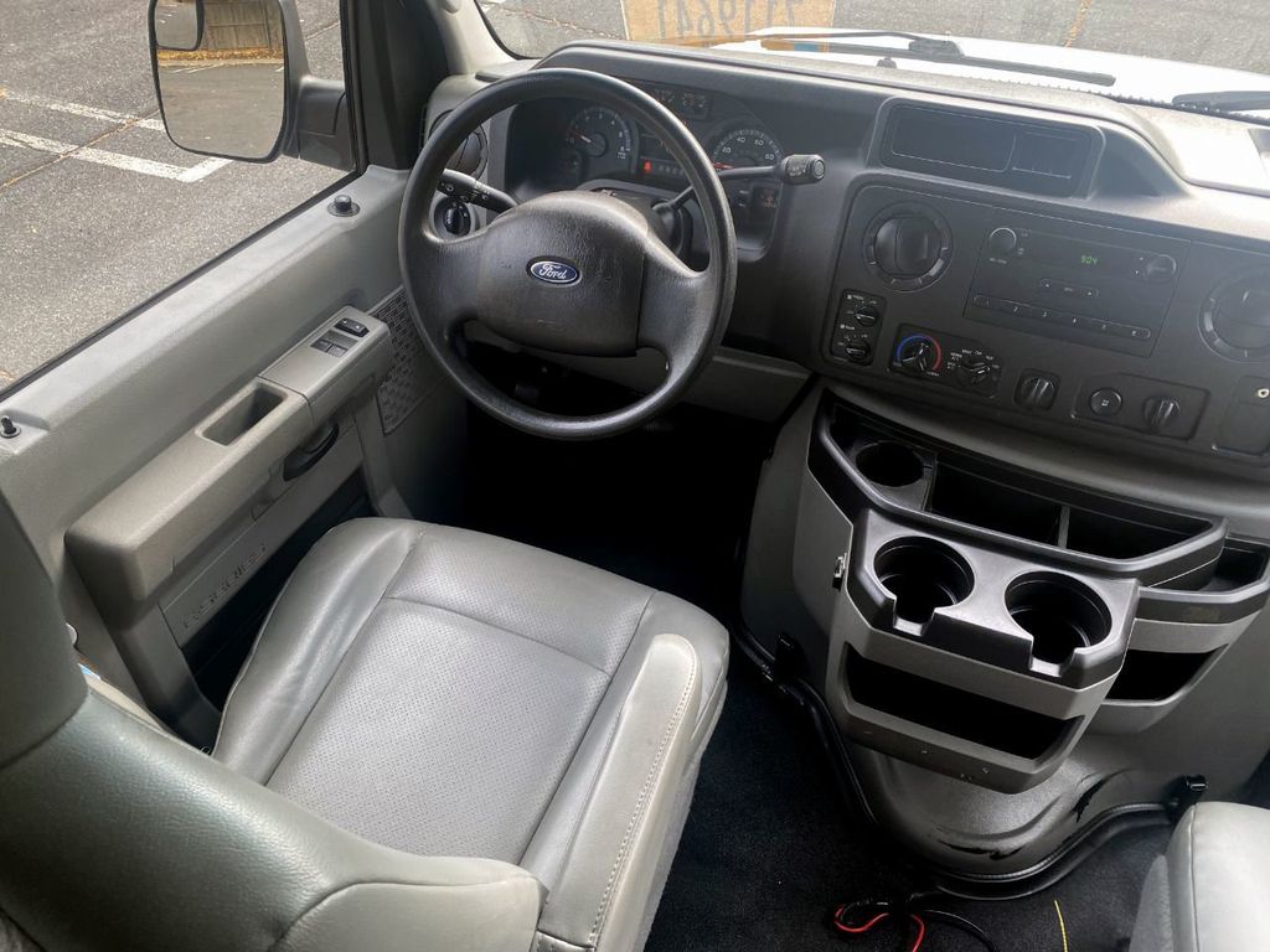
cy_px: 476
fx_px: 954
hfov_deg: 67.3
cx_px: 635
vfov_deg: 53.1
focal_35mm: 26
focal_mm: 4.25
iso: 40
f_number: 1.8
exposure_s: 1/122
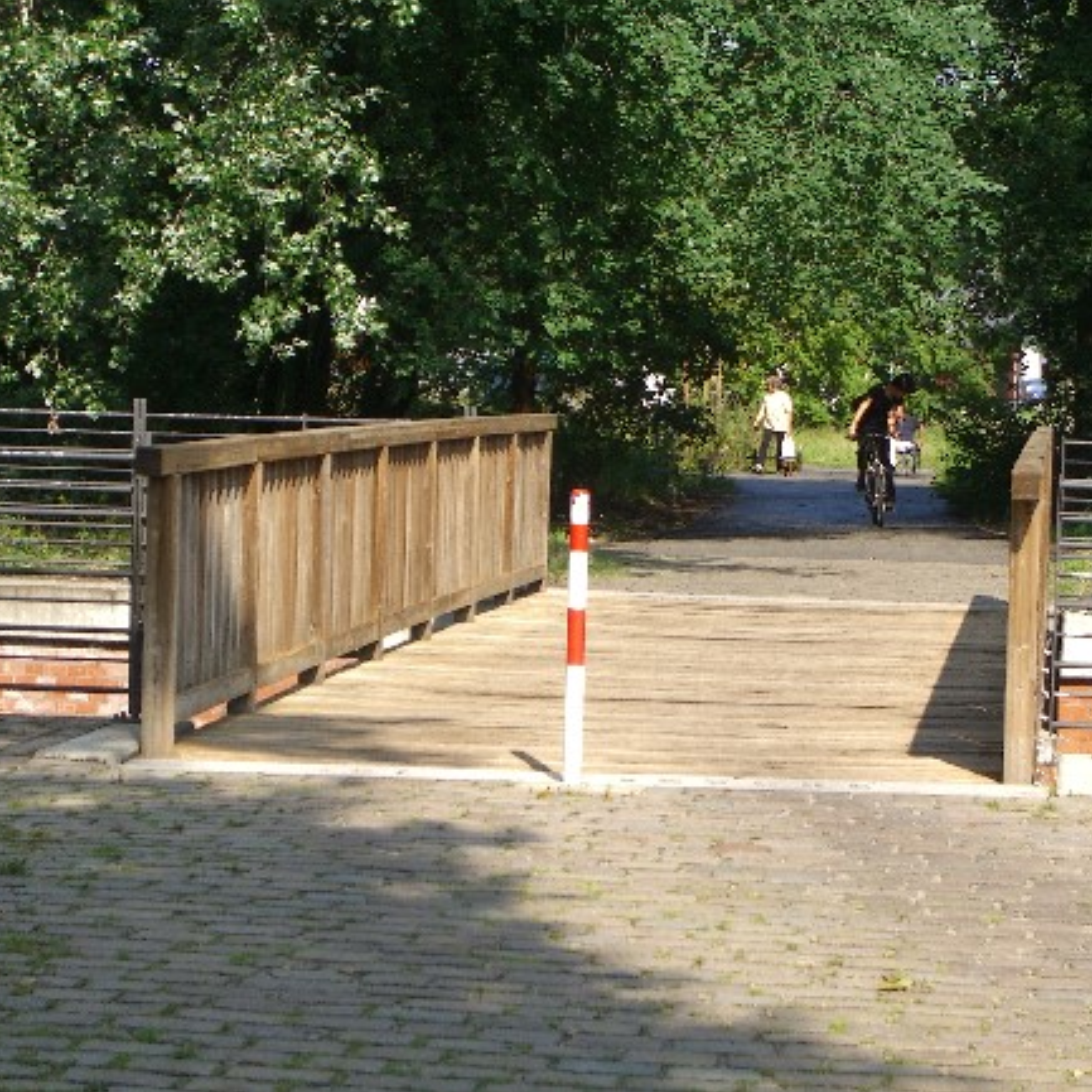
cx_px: 662
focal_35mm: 113
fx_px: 4033
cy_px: 546
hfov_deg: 15.4
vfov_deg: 15.4
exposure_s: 1/250
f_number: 4.8
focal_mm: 19.7
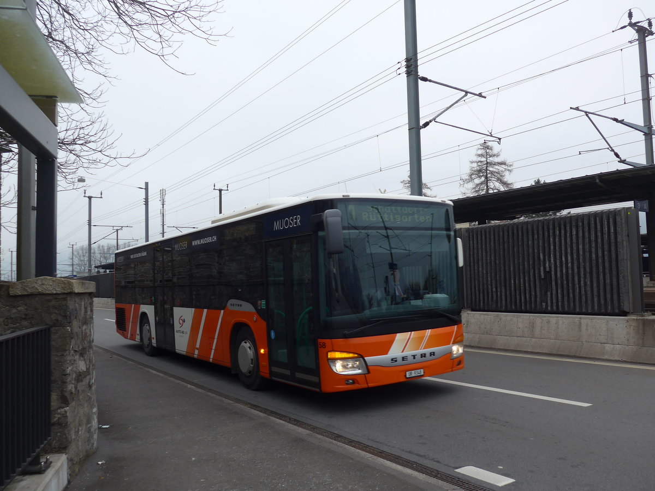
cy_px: 246
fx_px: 549
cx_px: 328
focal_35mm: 29
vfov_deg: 48.2
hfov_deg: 61.7
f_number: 2.8
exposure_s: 1/250
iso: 80
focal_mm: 6
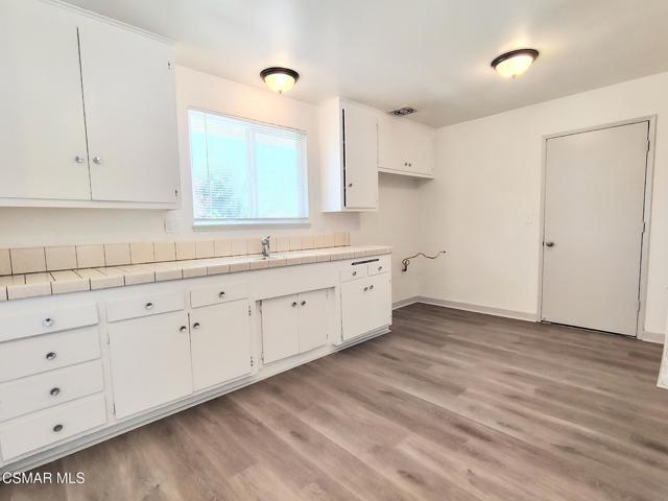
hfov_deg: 94.5
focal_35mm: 16
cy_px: 250
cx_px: 334
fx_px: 309
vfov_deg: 78.1
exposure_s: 1/60
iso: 167
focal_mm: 2.13
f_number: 2.2
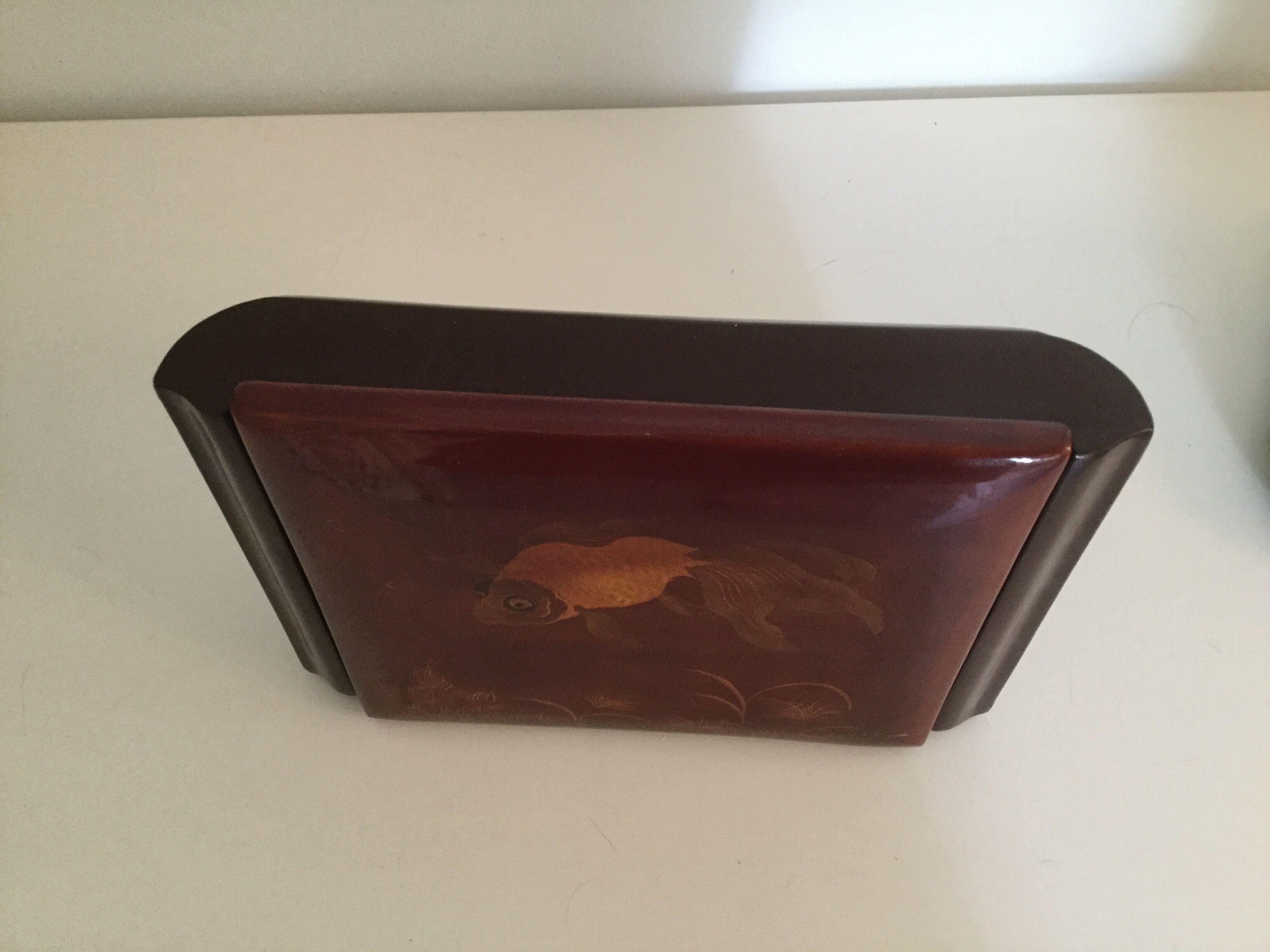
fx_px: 1137
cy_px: 476
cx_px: 635
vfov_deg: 45.4
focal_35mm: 31
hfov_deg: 58.4
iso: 250
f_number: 2.4
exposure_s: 1/33
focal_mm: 3.3
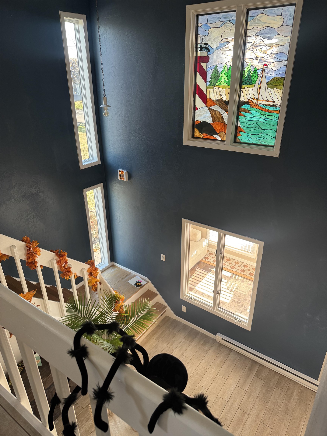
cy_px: 218
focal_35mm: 24
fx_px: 302
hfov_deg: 56.8
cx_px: 164
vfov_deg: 71.6
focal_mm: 6.76
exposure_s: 1/120
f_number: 1.78
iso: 125
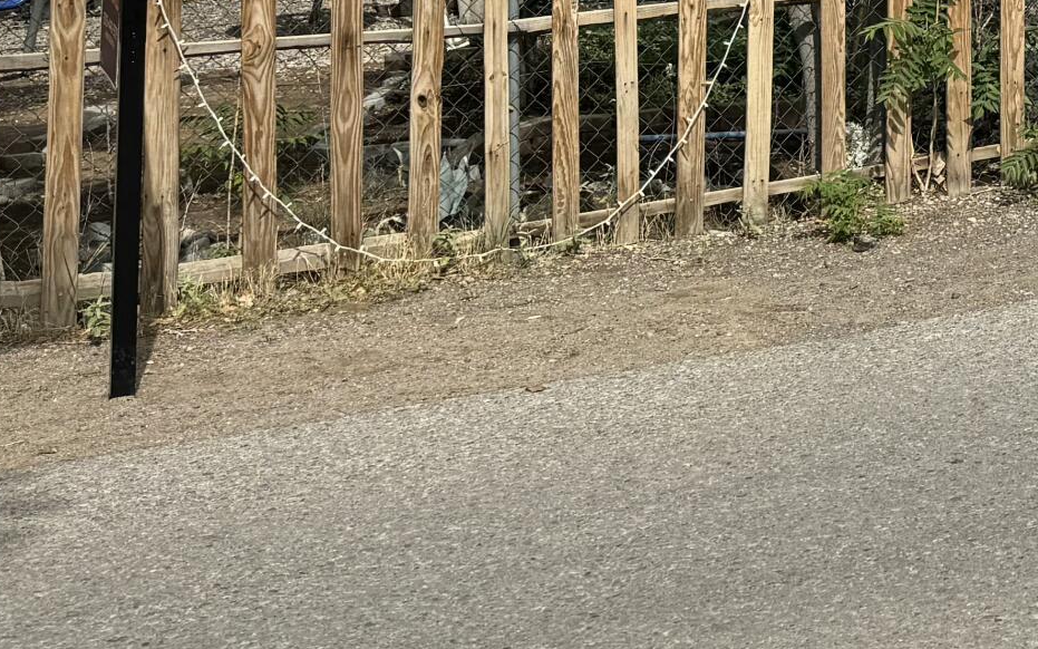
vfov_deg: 14.2
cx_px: 1551
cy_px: -485
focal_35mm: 82
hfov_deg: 21.3
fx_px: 2320
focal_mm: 6.76
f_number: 1.78
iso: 80
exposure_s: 1/4608
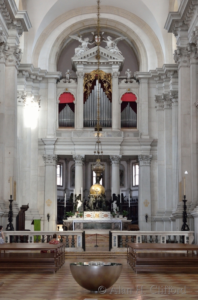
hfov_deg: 24.9
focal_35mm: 54
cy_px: 150
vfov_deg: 37.0
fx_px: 448
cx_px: 99
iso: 1600
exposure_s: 1/30
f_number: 4.2
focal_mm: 36
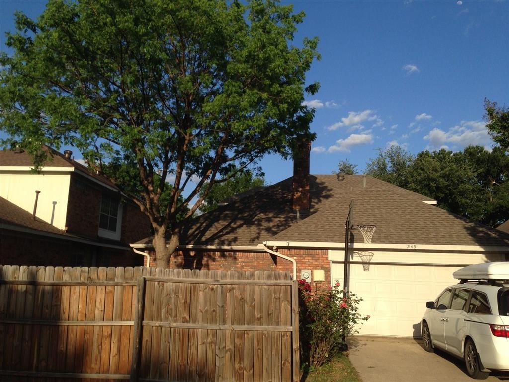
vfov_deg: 42.9
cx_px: 254
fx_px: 485
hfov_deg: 55.4
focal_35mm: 33
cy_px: 191
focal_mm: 4.12
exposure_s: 1/1427
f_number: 2.4
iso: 50
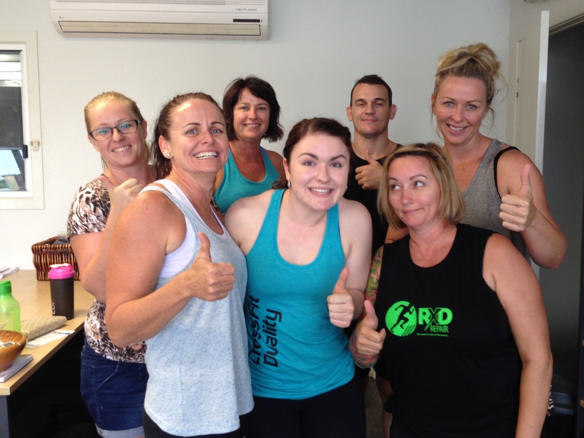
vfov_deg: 39.6
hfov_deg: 51.3
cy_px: 203
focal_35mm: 36
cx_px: 312
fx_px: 607
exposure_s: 1/20
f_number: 2.4
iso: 80
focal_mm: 4.12
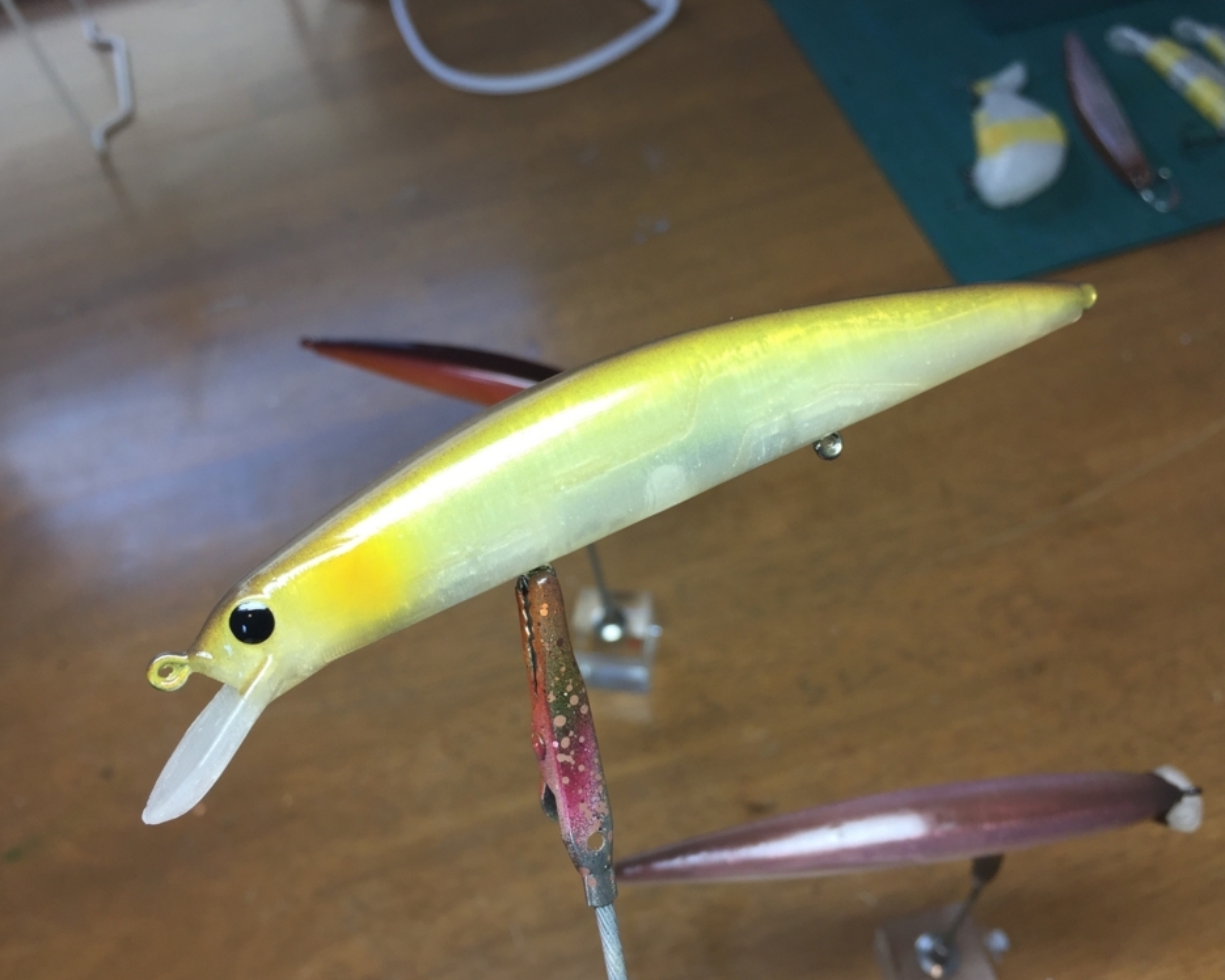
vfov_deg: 47.1
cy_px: 497
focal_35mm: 31
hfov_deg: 57.2
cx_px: 583
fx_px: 1124
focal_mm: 4.15
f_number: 2.2
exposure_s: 1/120
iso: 32
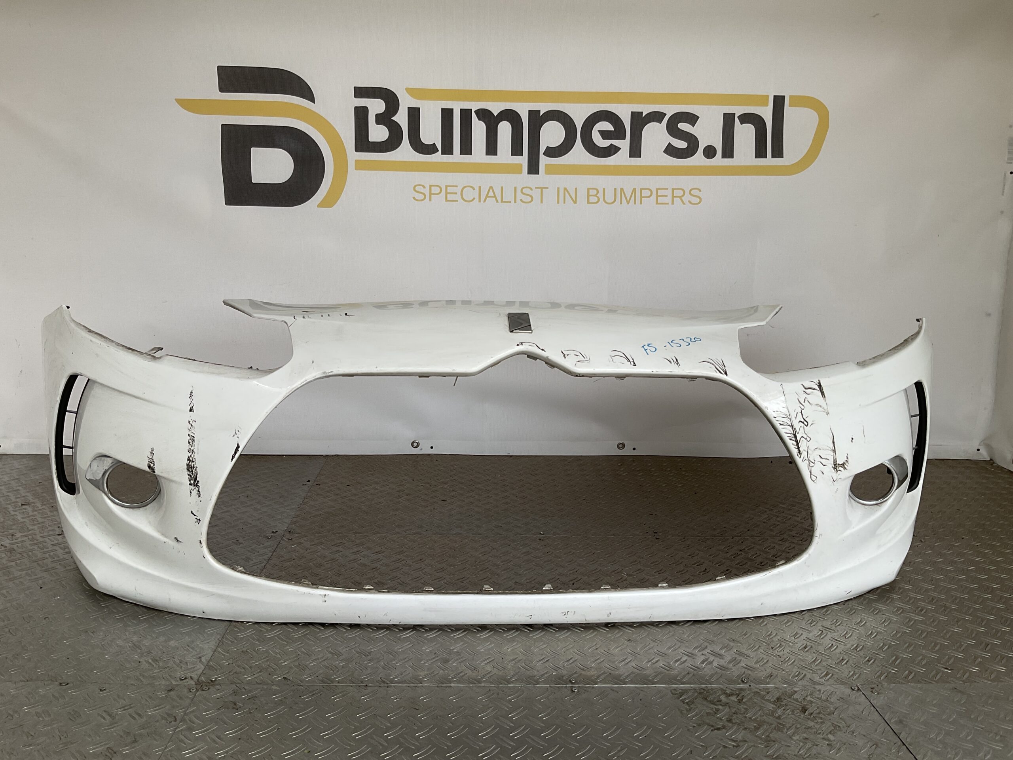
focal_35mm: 29
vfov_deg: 48.2
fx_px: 849
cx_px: 506
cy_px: 380
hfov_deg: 61.7
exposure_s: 1/120
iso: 25
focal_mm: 3
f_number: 1.8
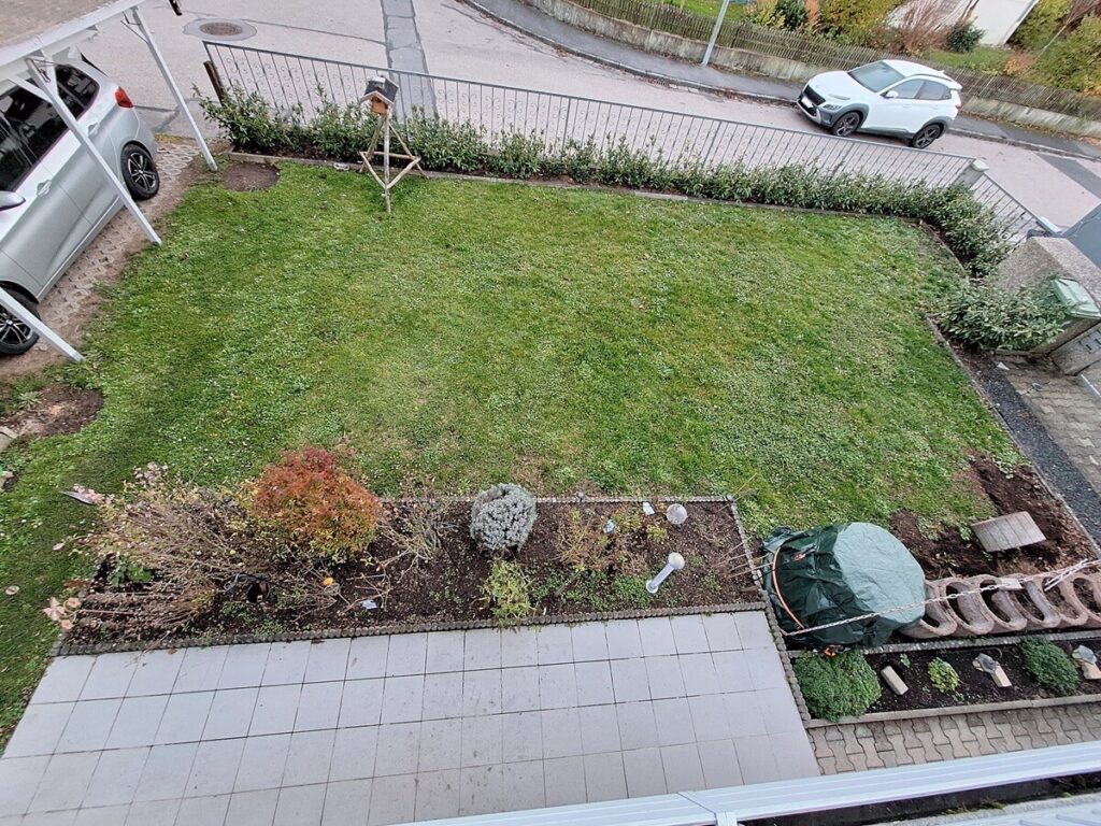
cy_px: 413
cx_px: 550
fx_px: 413
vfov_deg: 89.9
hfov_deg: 106.2
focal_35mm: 13
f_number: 2.2
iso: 200
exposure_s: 1/50
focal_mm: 1.74
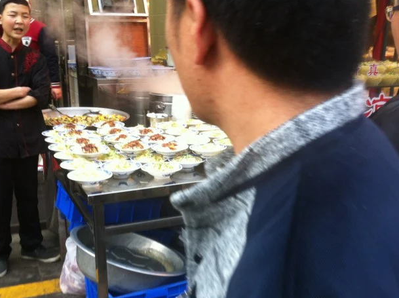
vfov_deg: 31.3
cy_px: 182
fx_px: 529
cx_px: 221
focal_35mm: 46
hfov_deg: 41.2
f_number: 2.8
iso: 80
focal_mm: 3.85
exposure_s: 1/60
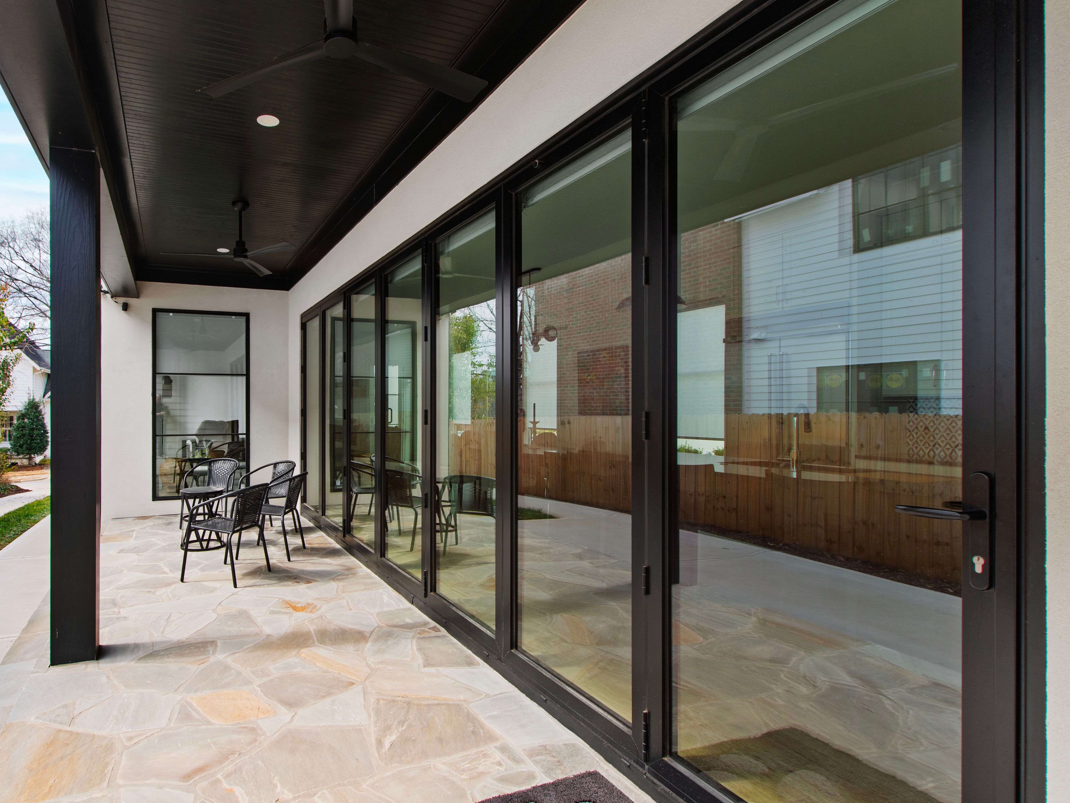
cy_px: 412
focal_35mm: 17
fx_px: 525
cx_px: 446
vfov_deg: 74.7
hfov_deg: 90.2
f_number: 8
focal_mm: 10
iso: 100
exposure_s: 1/60
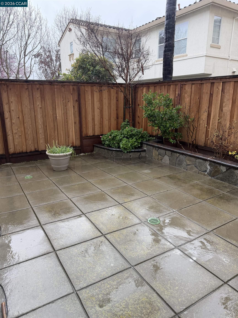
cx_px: 119
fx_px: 220
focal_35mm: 24
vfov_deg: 71.6
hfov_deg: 56.8
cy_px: 159
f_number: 1.78
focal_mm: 6.76
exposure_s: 1/206
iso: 125
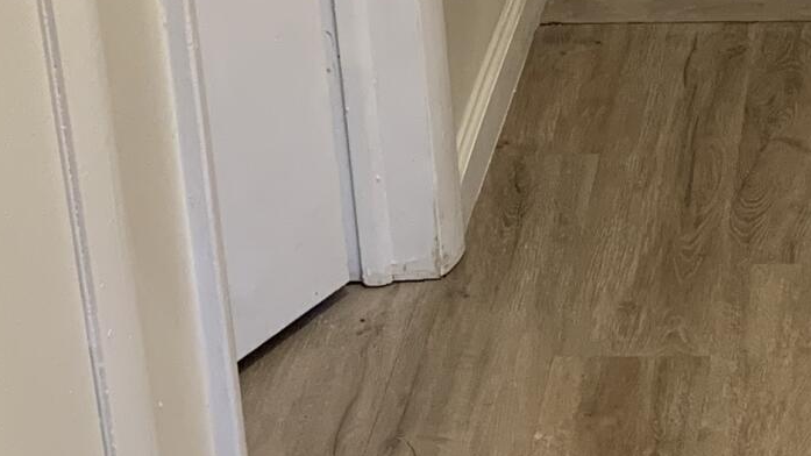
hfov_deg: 17.5
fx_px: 2623
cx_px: 559
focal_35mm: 122
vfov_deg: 9.8
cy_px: -121
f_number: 1.8
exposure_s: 1/60
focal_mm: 4.25
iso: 160
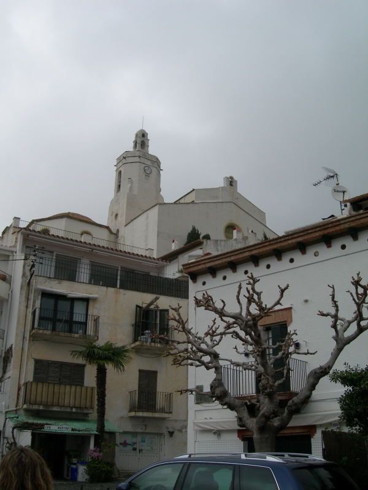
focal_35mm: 38
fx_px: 539
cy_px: 245
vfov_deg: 49.0
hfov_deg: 37.7
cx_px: 184
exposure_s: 1/310
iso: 50
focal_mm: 7.8
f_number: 4.8
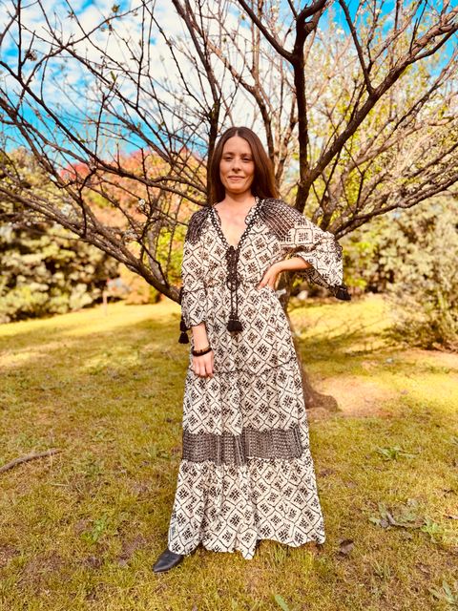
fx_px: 423
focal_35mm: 24
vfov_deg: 71.6
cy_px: 306
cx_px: 229
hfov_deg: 56.8
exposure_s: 1/1923
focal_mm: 6.76
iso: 80
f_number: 1.78
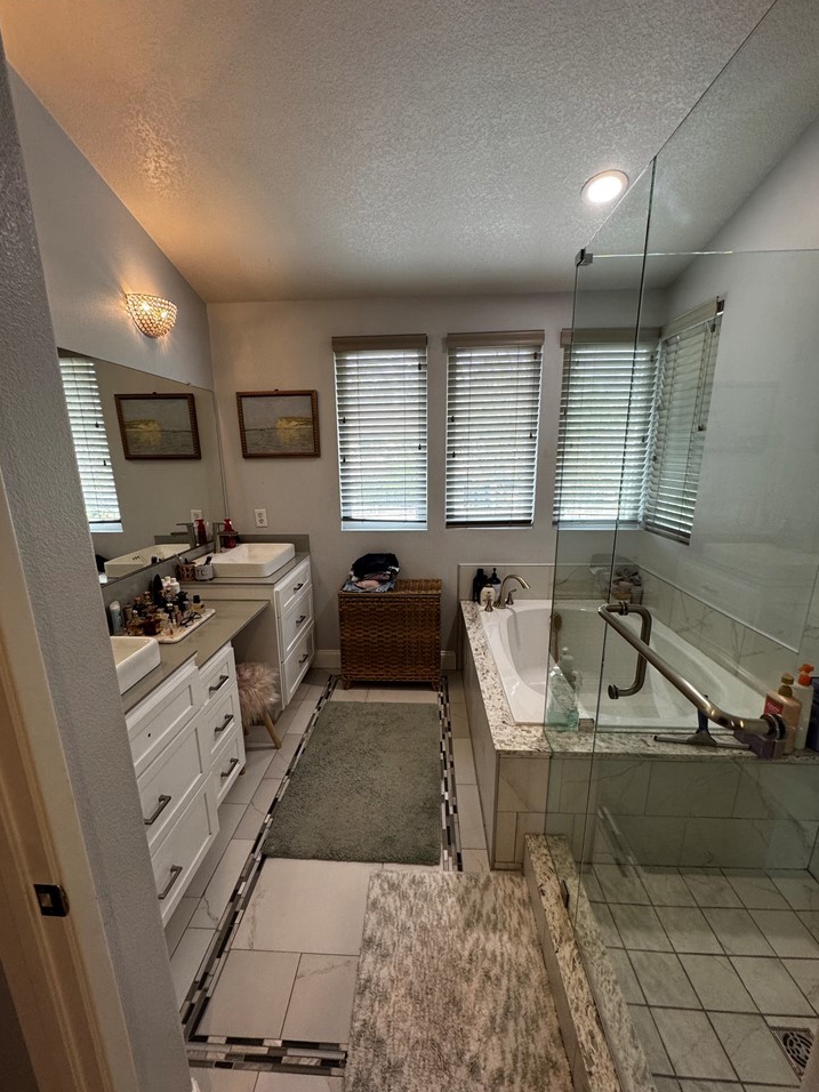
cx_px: 401
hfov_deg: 81.7
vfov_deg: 98.1
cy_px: 573
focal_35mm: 15
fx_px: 473
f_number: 2.2
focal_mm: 2.22
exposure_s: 1/120
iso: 200
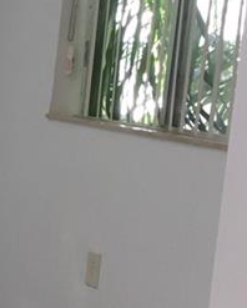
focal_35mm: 147
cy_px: 112
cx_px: -278
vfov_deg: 13.1
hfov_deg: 9.7
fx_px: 1342
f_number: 2.4
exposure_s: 1/60
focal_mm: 3.3
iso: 32
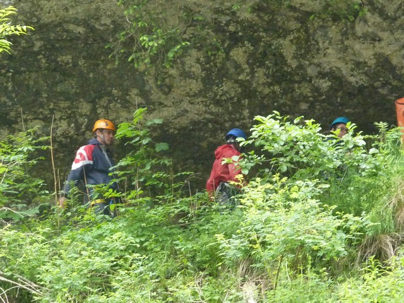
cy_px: 152
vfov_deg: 7.0
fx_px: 2474
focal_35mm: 212
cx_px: 202
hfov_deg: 9.3
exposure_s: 1/50
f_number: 4.5
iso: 400
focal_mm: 24.1
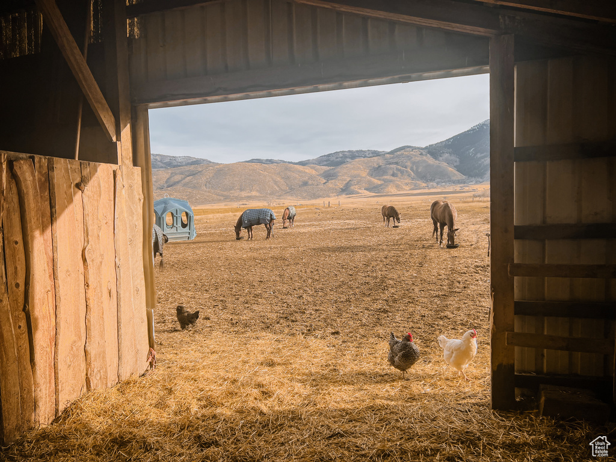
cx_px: 308
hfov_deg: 67.3
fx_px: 463
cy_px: 231
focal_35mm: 26
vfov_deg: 53.1
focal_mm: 5.7
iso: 50
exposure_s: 1/1900
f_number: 1.5
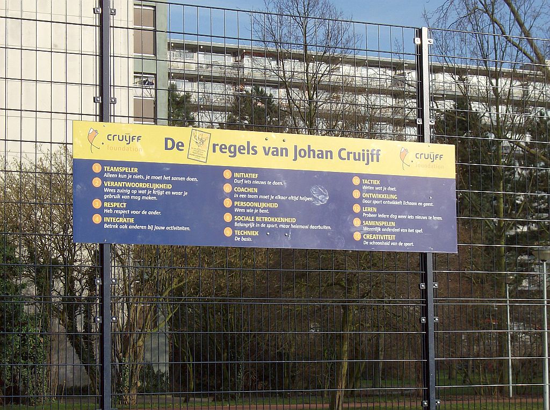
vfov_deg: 13.7
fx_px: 1712
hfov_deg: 18.3
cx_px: 275
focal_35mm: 108
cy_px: 205
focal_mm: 18
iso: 100
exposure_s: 1/250
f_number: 7.8
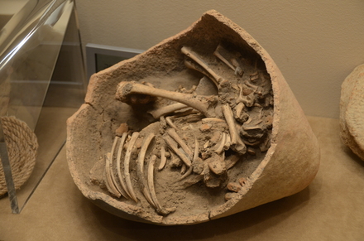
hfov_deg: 27.1
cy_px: 120
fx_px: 756
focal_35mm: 75
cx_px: 182
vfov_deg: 18.1
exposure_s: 1/15
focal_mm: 50
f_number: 4.8
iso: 500
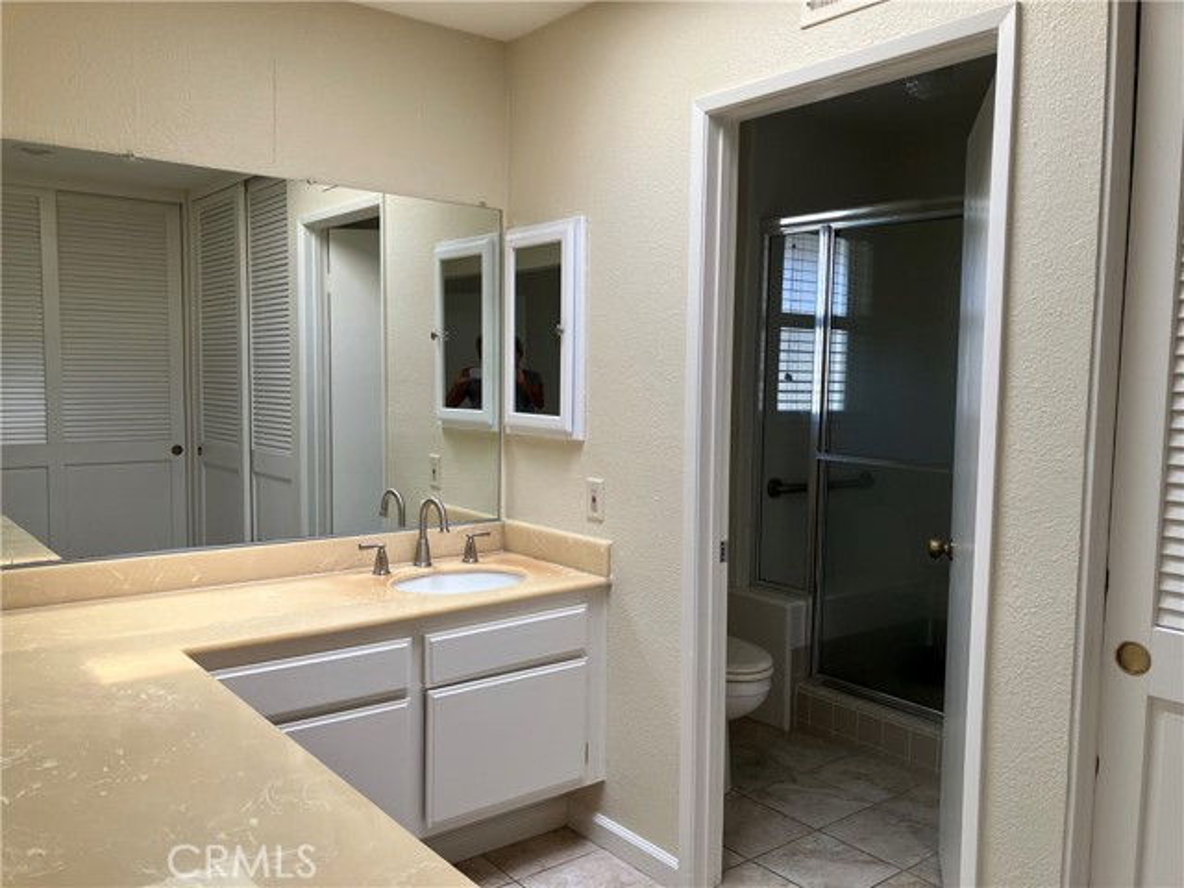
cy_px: 444
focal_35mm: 28
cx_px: 592
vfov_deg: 49.7
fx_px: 958
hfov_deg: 63.4
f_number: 1.8
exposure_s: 1/121
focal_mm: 3.99
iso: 64
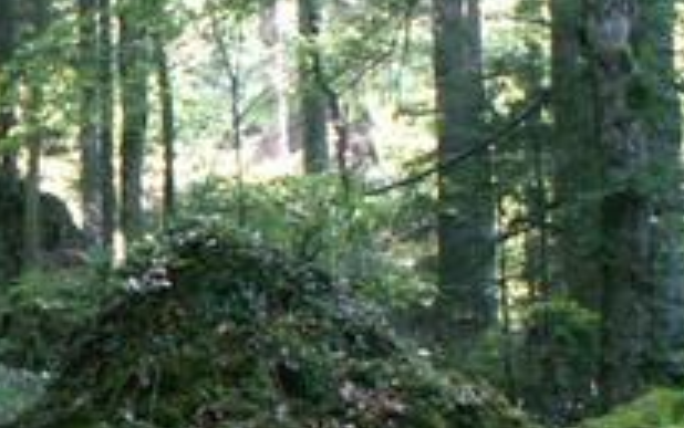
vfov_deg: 11.4
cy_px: 335
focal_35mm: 115
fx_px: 2145
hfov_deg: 17.1
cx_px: -193
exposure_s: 1/15
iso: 160
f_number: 2.8
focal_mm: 5.86
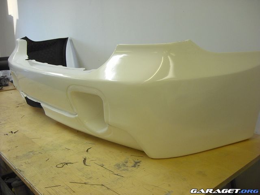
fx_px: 278
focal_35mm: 37
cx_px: 130
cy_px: 98
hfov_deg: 50.1
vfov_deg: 38.7
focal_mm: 6.2
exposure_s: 1/60
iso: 200
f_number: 2.7
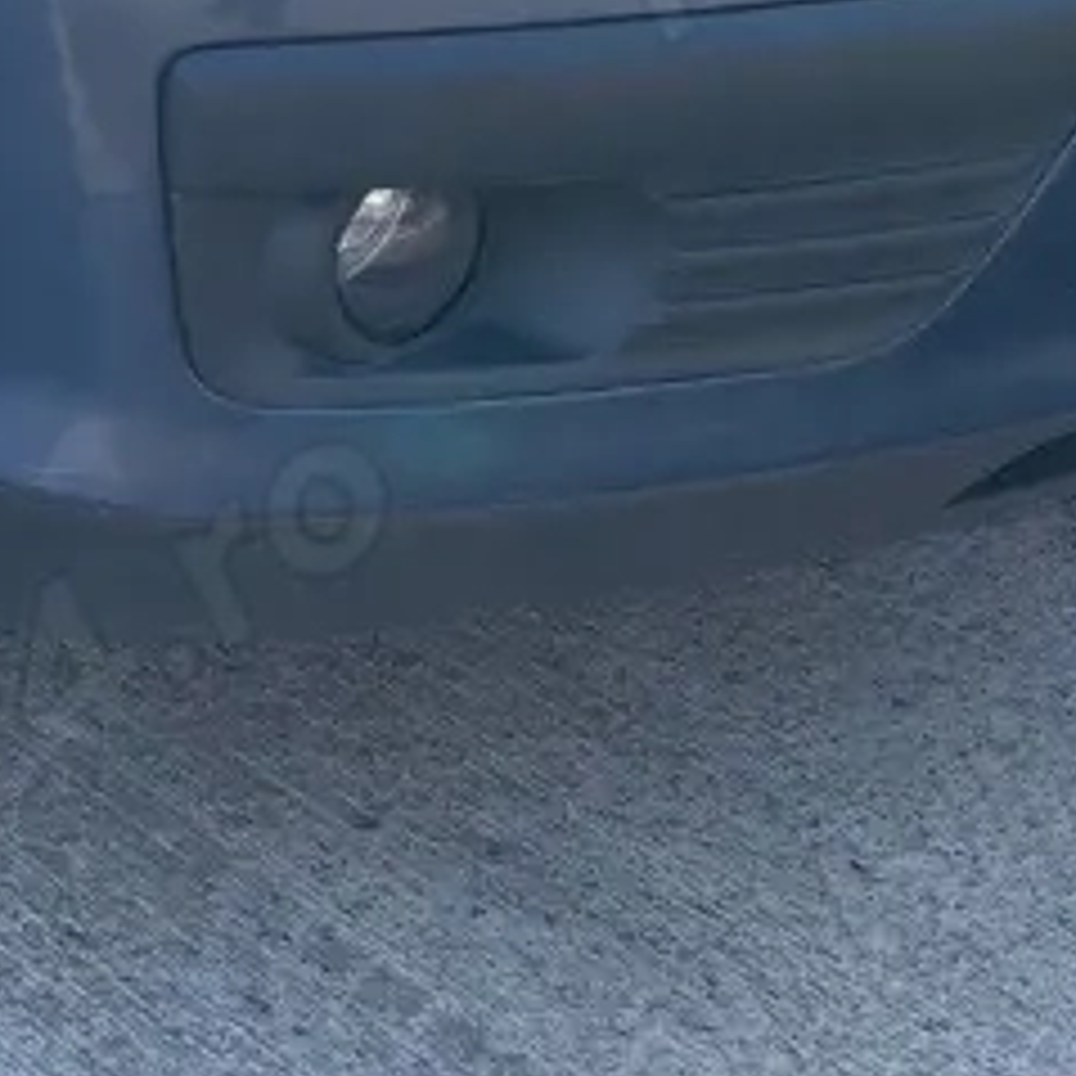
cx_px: 203
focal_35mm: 96
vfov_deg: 17.0
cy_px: -338
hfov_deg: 17.9
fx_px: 3376
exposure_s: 1/1435
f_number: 1.6
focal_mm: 4.2
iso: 32
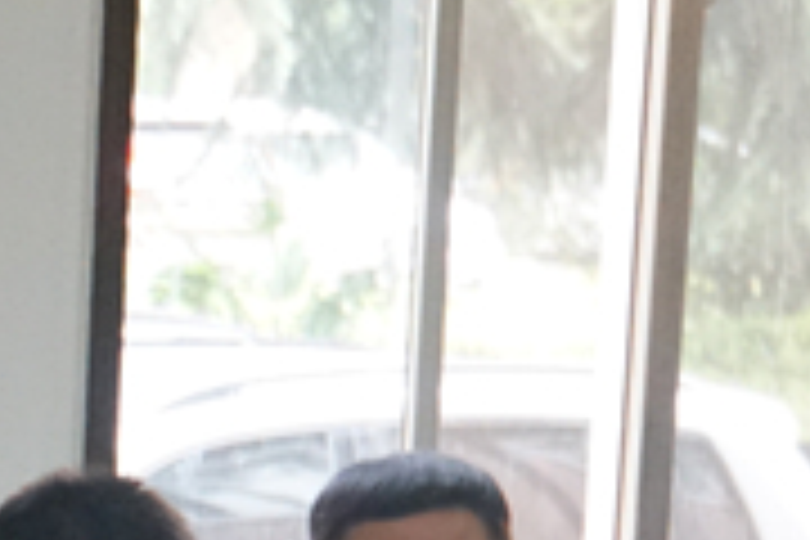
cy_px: 1082
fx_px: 6300
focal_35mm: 280
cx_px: -468
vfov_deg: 4.8
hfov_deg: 7.2
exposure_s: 1/160
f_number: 5
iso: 6400
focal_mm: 42
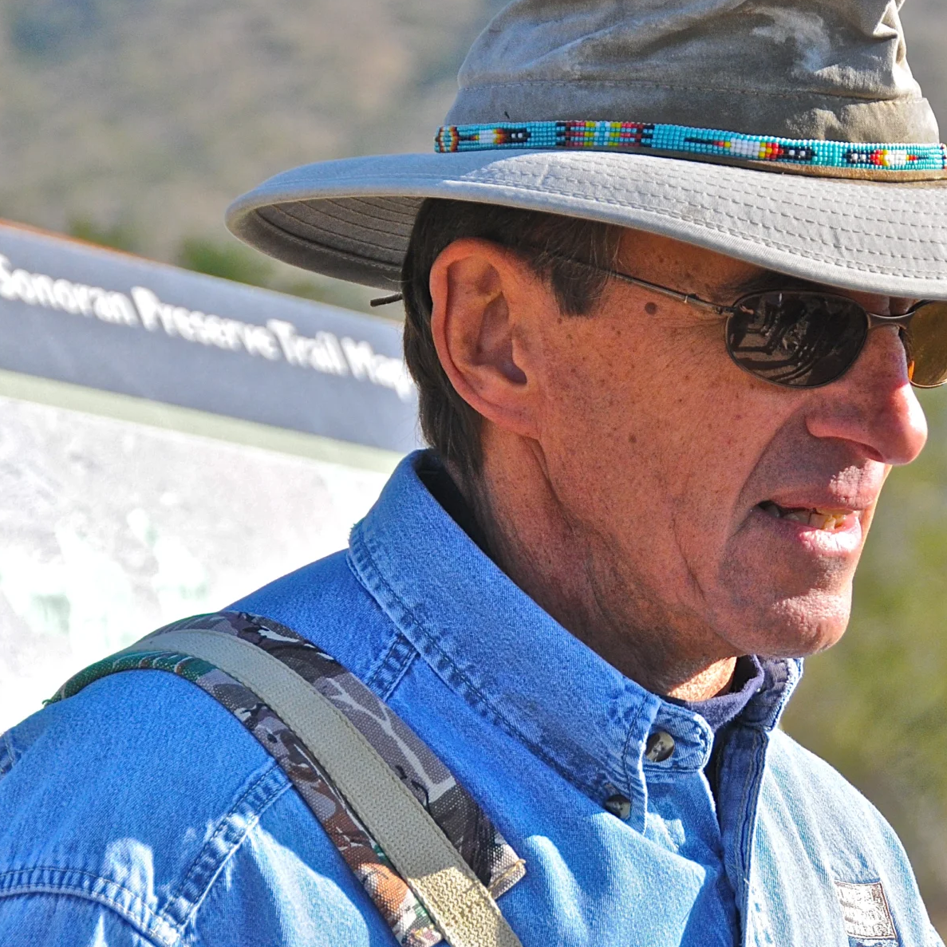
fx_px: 6373
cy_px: 308
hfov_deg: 8.5
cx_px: 572
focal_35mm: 206
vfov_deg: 8.5
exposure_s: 1/1000
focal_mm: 75
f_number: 6.3
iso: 400
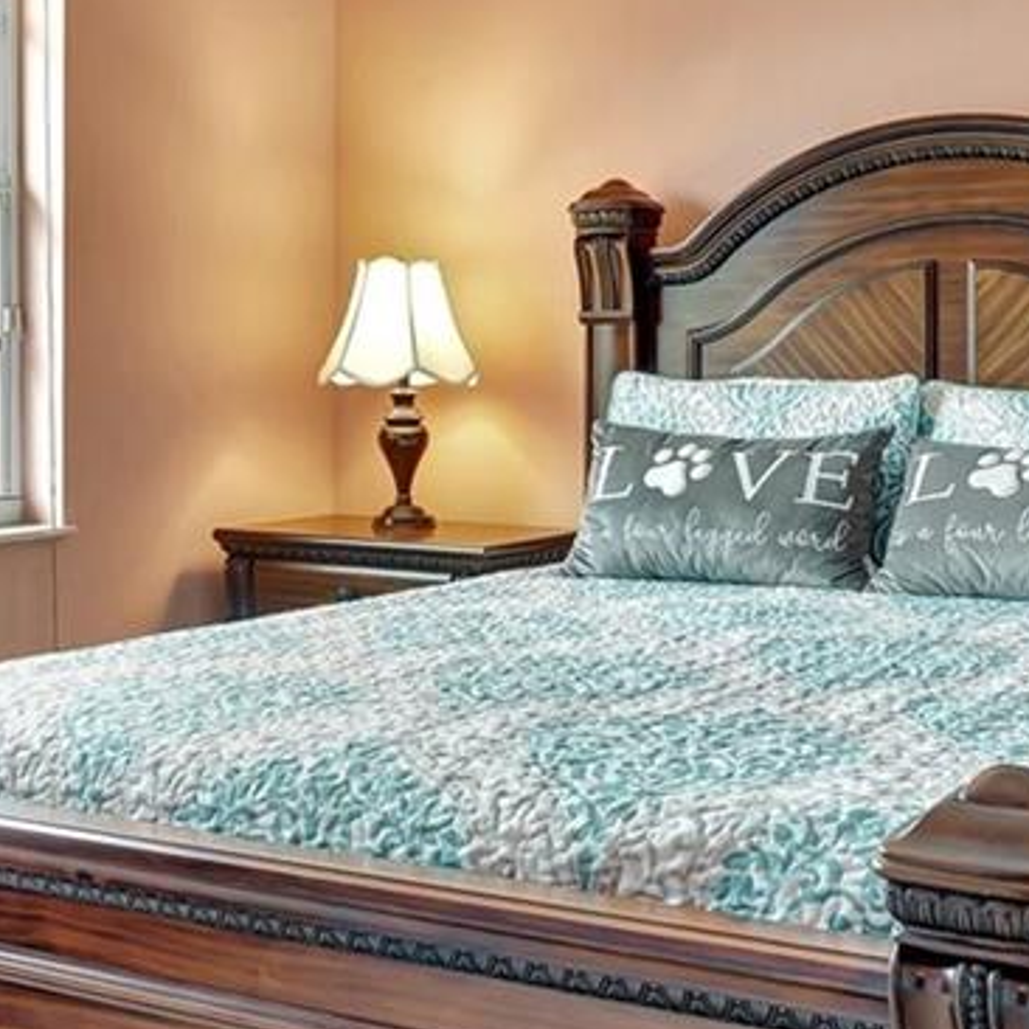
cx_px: 574
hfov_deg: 32.8
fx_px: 1749
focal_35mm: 52
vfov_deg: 32.3
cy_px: 295
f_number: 8
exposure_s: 1/2
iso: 500
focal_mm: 14
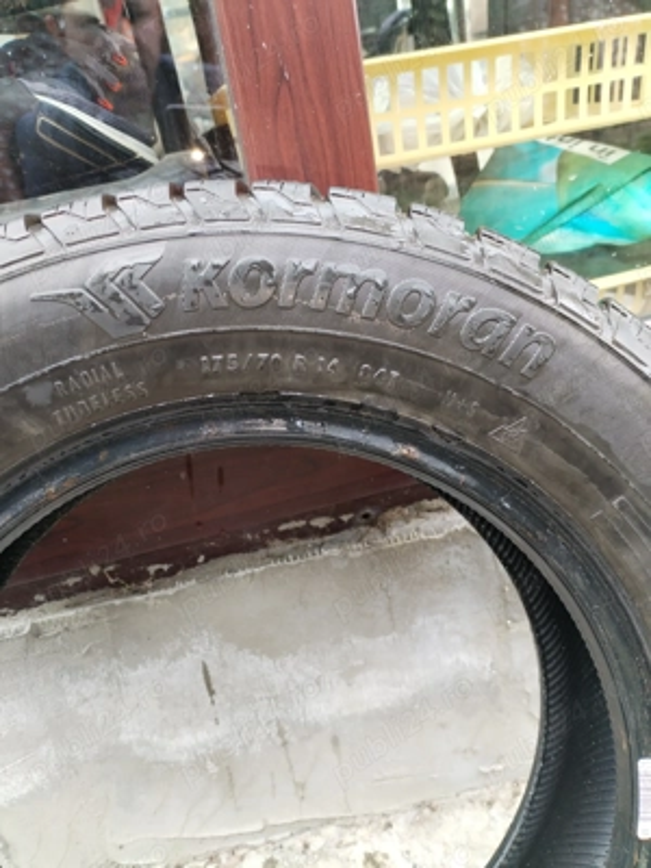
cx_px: 326
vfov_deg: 67.3
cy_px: 434
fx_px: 652
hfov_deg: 53.1
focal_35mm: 26
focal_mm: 4.75
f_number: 1.8
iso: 370
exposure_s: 1/50
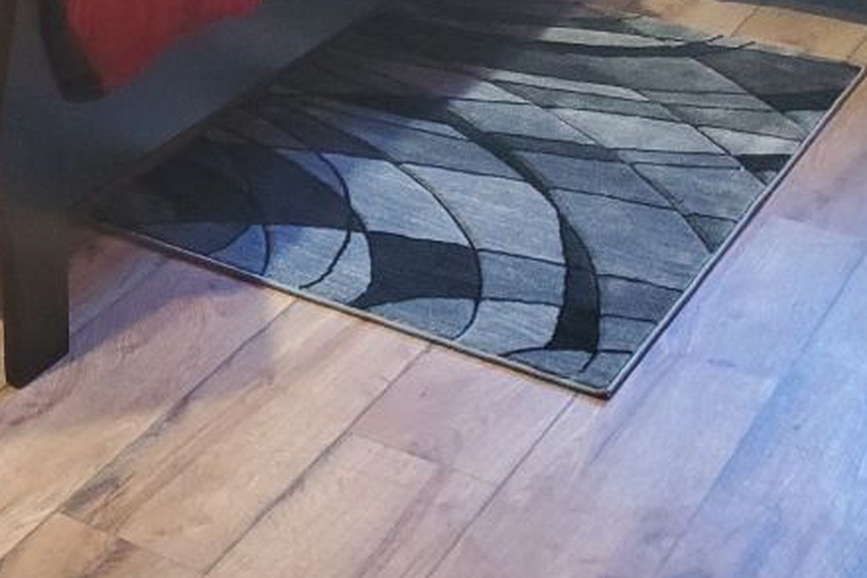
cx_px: 77
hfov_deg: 24.0
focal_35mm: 82
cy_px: -417
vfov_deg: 14.8
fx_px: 1974
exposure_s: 1/39
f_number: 1.5
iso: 320
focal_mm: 4.3
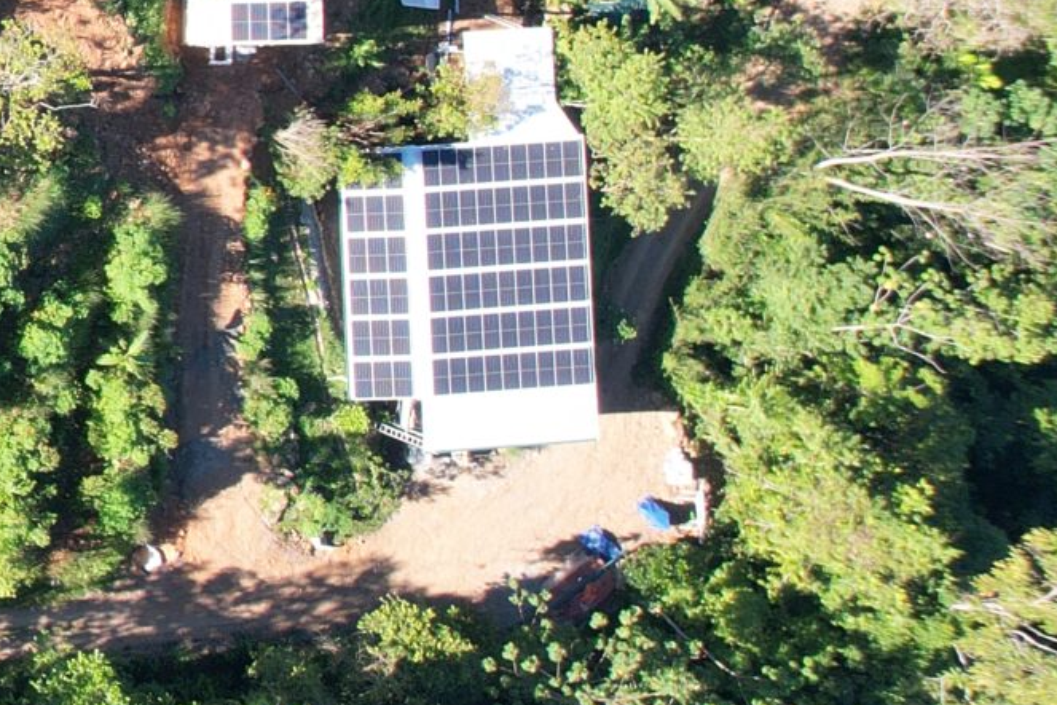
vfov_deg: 15.6
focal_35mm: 85
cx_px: -842
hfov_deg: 18.6
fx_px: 2495
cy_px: -79
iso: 100
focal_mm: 8.38
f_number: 2.8
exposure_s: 1/500
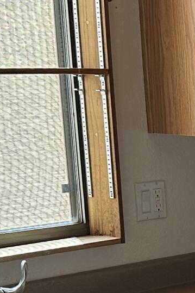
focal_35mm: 139
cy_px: 350
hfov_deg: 9.0
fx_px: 1130
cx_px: 444
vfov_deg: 14.3
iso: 125
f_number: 1.78
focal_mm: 6.86
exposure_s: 1/130
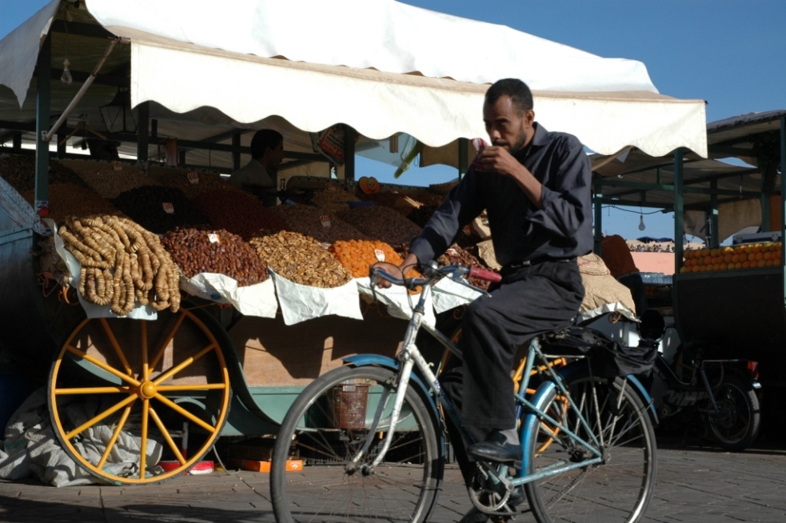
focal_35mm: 60
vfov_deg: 22.6
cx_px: 393
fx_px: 1309
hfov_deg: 33.4
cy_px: 262
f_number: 10
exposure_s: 1/400
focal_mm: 40
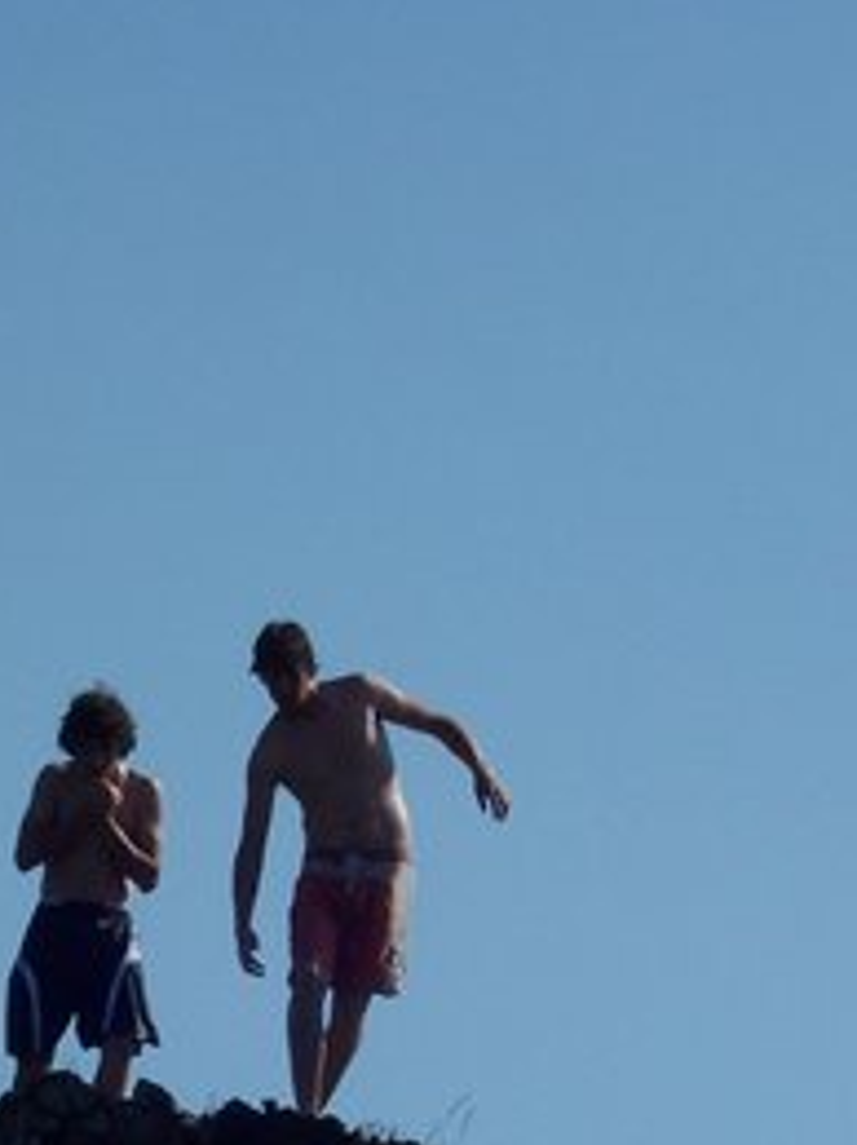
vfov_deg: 7.8
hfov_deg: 5.9
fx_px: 8325
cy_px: 933
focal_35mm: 252
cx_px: 241
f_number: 8
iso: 80
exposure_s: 1/500
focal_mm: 18.6
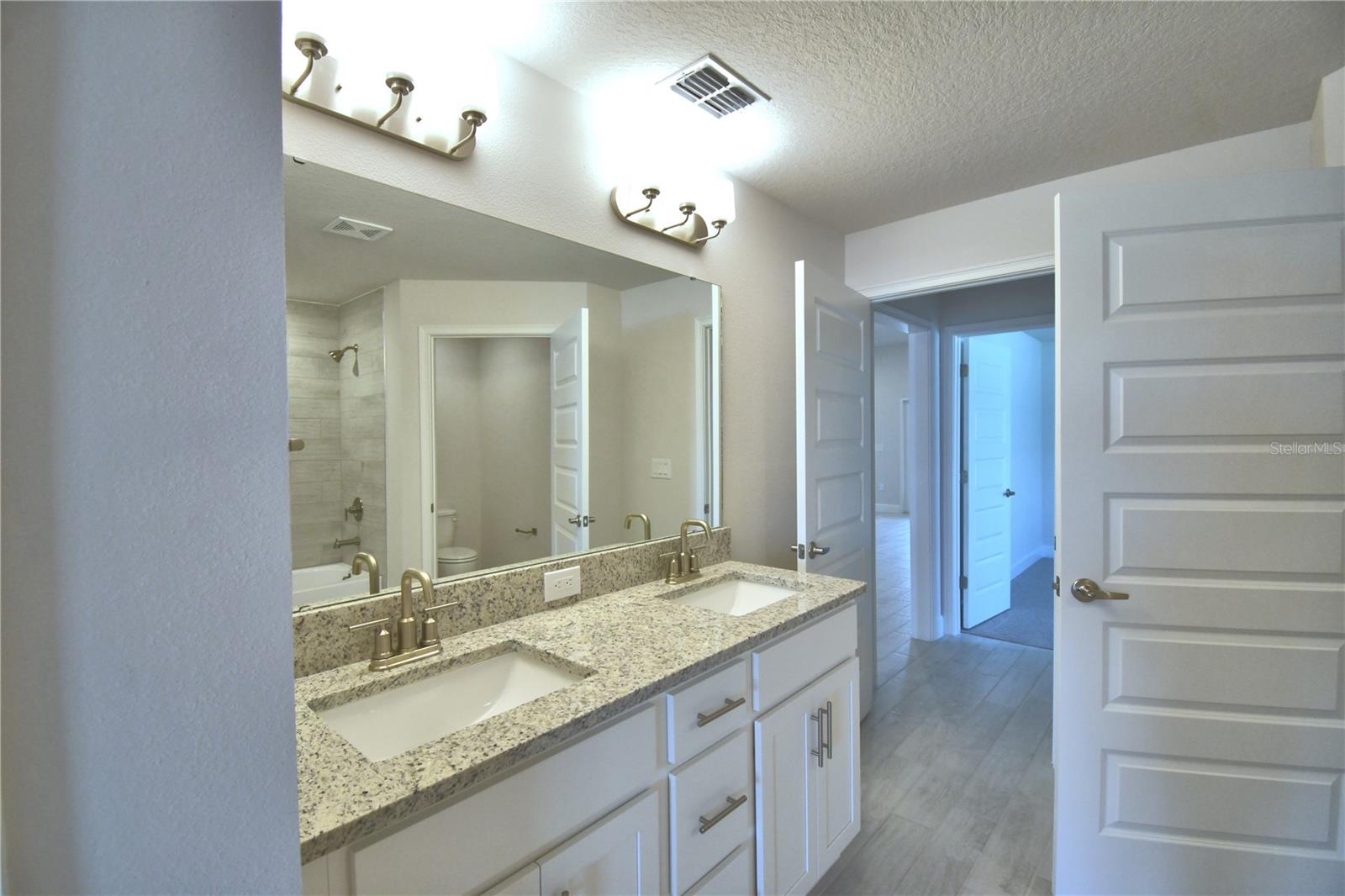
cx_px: 672
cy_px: 448
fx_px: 560
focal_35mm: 15
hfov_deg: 100.4
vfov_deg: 77.3
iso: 400
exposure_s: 1/100
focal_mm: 10
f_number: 4.5
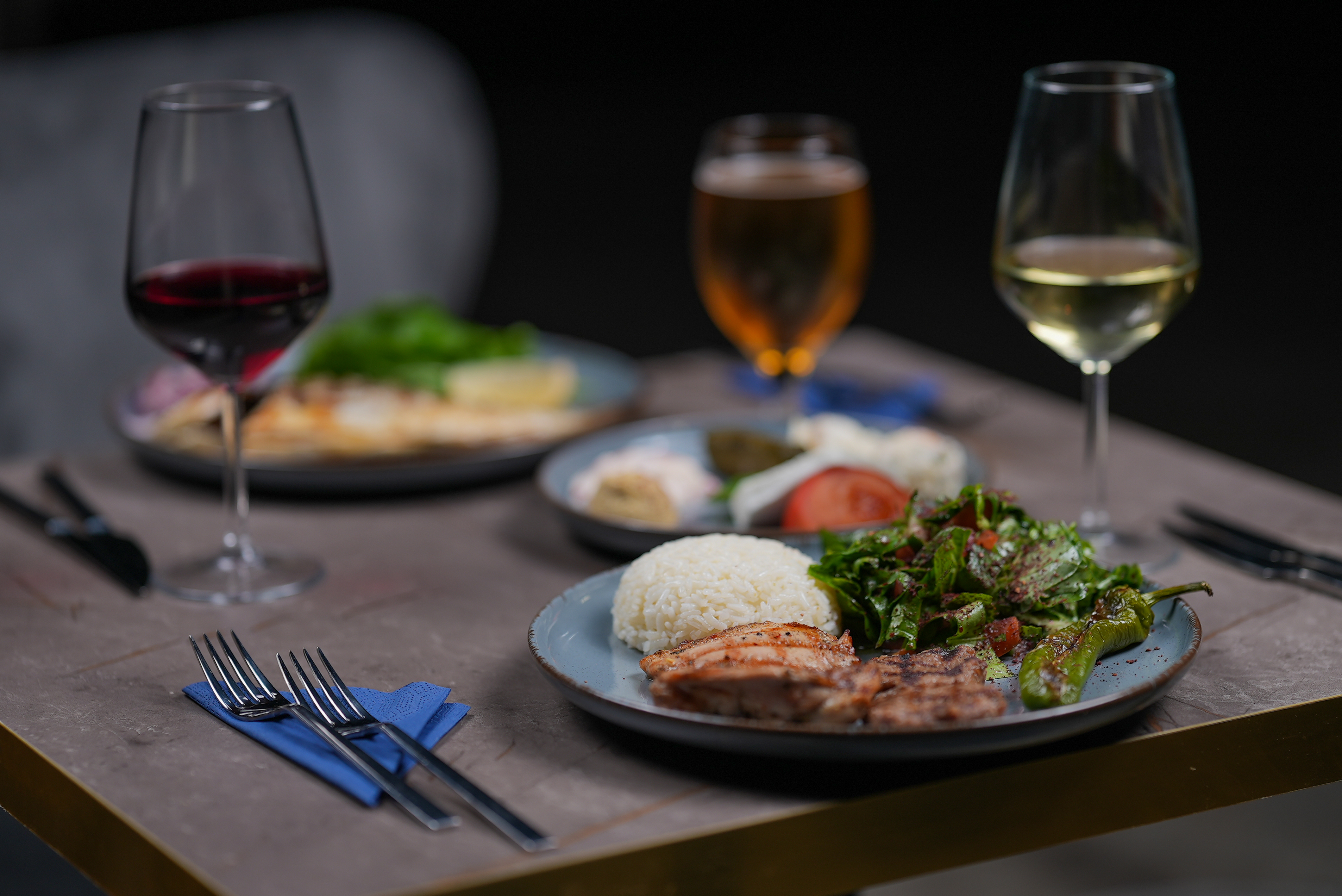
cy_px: 448
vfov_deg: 16.1
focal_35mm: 85
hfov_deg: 23.9
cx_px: 671
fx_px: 3170
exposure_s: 1/500
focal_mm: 85
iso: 100
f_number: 1.6
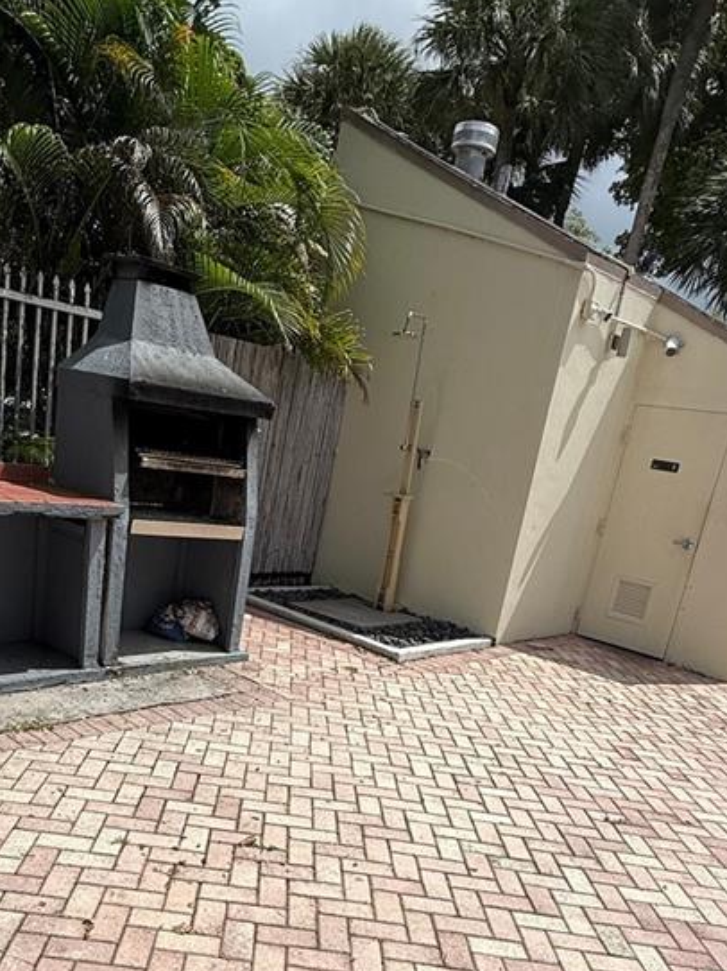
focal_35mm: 31
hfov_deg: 45.1
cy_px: 717
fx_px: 869
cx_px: 285
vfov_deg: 55.8
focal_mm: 2.22
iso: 50
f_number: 2.2
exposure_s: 1/4425
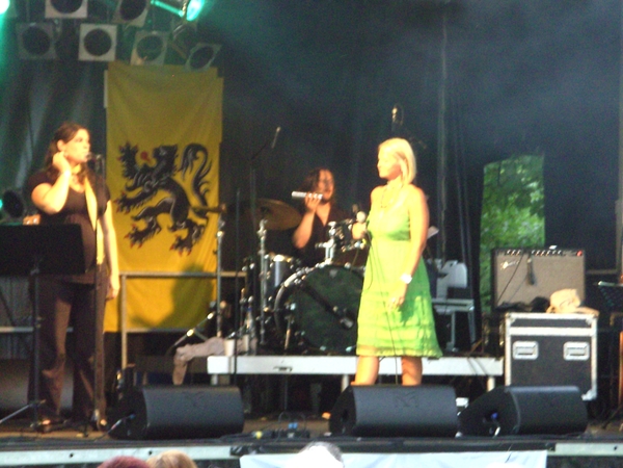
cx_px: 312
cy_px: 234
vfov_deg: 7.2
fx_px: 3689
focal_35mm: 205
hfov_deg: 9.7
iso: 640
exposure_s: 1/30
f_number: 4.8
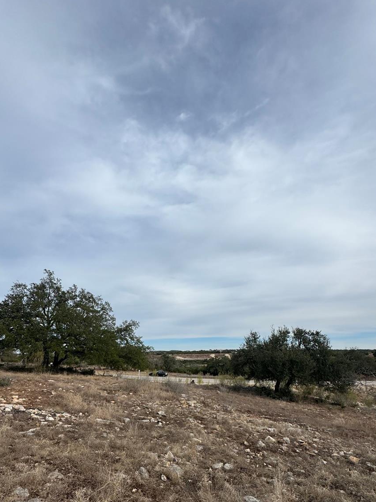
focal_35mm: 19
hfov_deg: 68.6
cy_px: 325
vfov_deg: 82.4
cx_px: 176
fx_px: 275
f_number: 2.2
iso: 50
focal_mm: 2.22
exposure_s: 1/2985
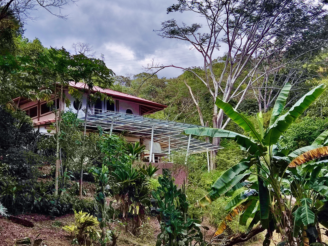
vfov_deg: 28.6
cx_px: 164
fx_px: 483
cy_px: 123
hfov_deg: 37.5
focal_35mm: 51
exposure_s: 1/1492
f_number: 1.79
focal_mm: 4.71
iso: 50
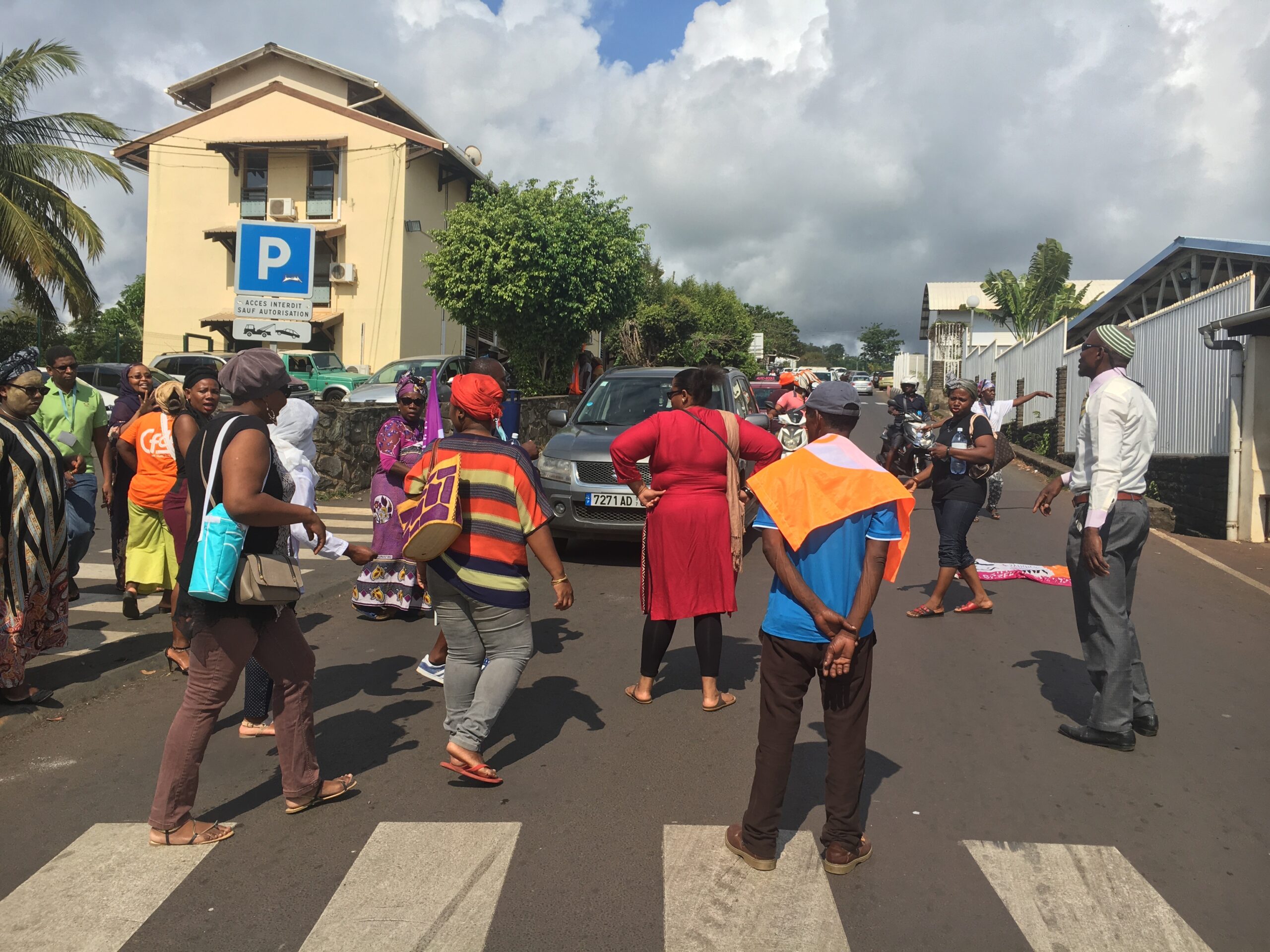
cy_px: 476
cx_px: 635
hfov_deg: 61.7
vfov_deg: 48.2
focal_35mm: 29
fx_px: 1064
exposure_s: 1/1709
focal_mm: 4.15
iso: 25
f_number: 2.2
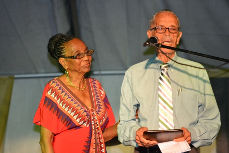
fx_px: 1909
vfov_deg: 4.6
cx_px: 114
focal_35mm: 300
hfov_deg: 6.9
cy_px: 76
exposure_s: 1/60
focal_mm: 200
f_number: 5.6
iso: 2500
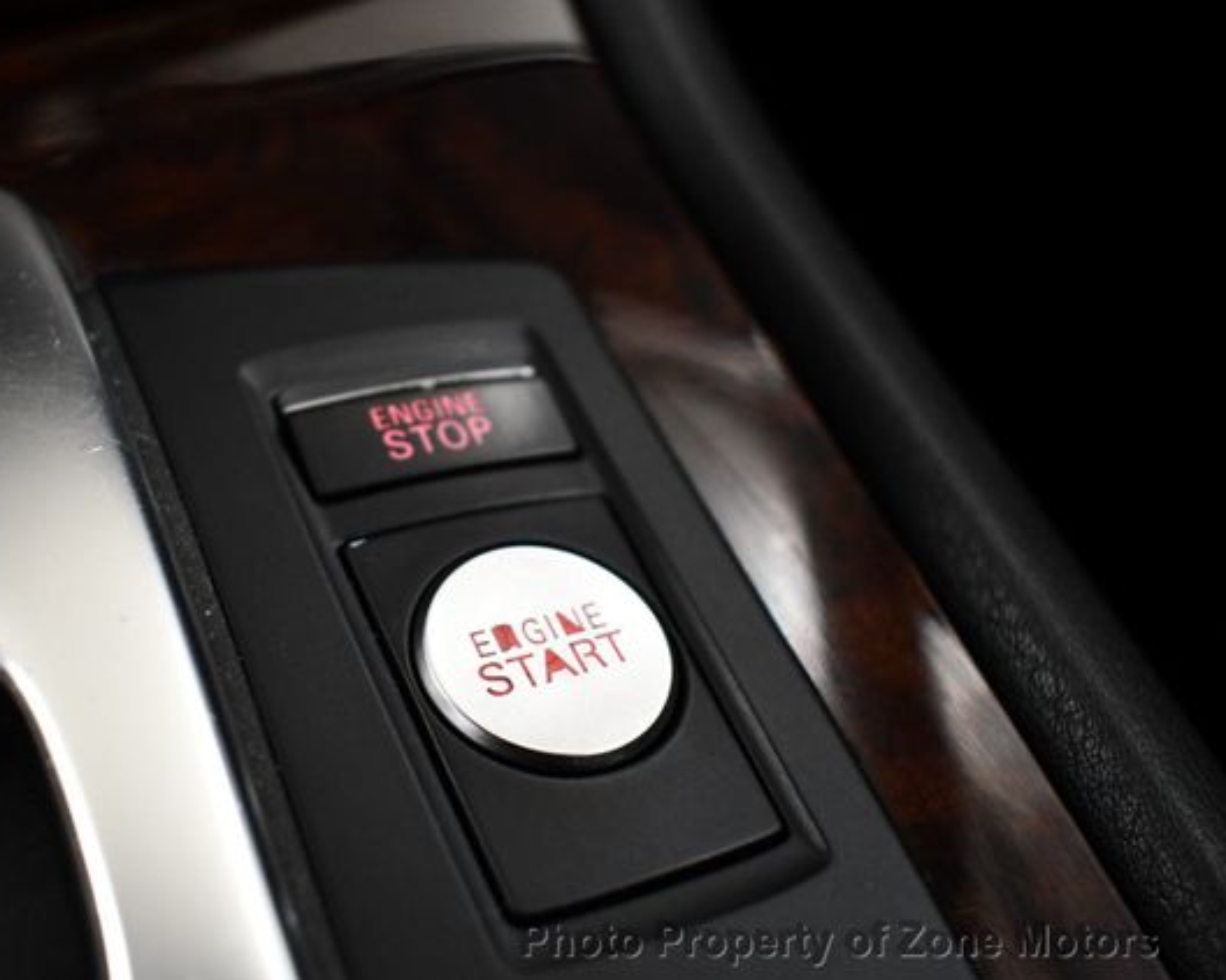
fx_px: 1487
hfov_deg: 44.6
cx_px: 492
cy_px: 488
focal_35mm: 41
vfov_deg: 36.5
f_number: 3.5
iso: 1800
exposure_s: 1/125
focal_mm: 18
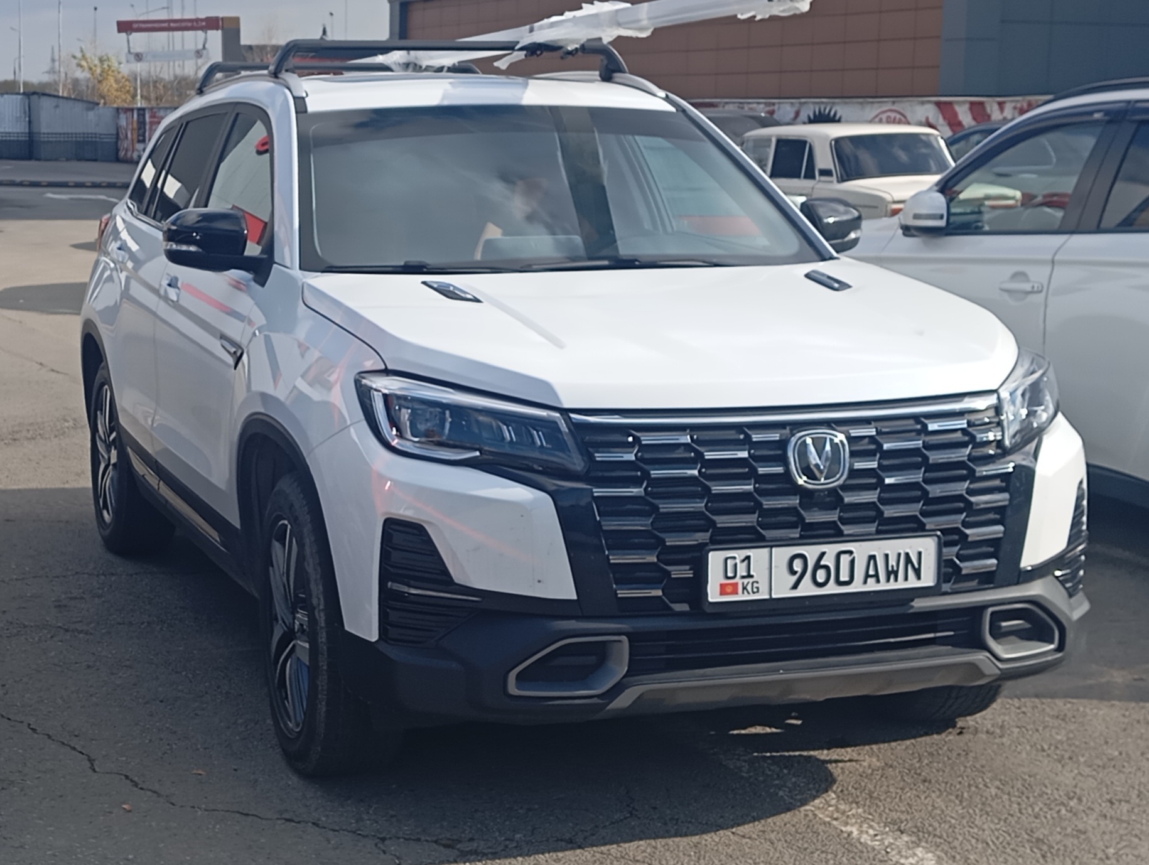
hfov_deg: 63.4
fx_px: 931
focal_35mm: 28
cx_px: 574
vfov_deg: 49.9
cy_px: 432
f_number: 1.8
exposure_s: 1/630
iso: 115
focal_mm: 4.22
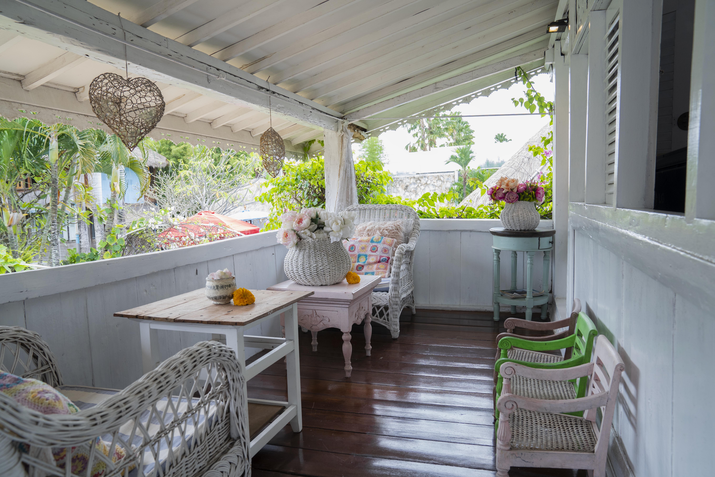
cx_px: 358
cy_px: 238
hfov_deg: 71.5
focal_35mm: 25
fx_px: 496
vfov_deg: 51.3
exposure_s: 1/160
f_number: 5.6
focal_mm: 25
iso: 640
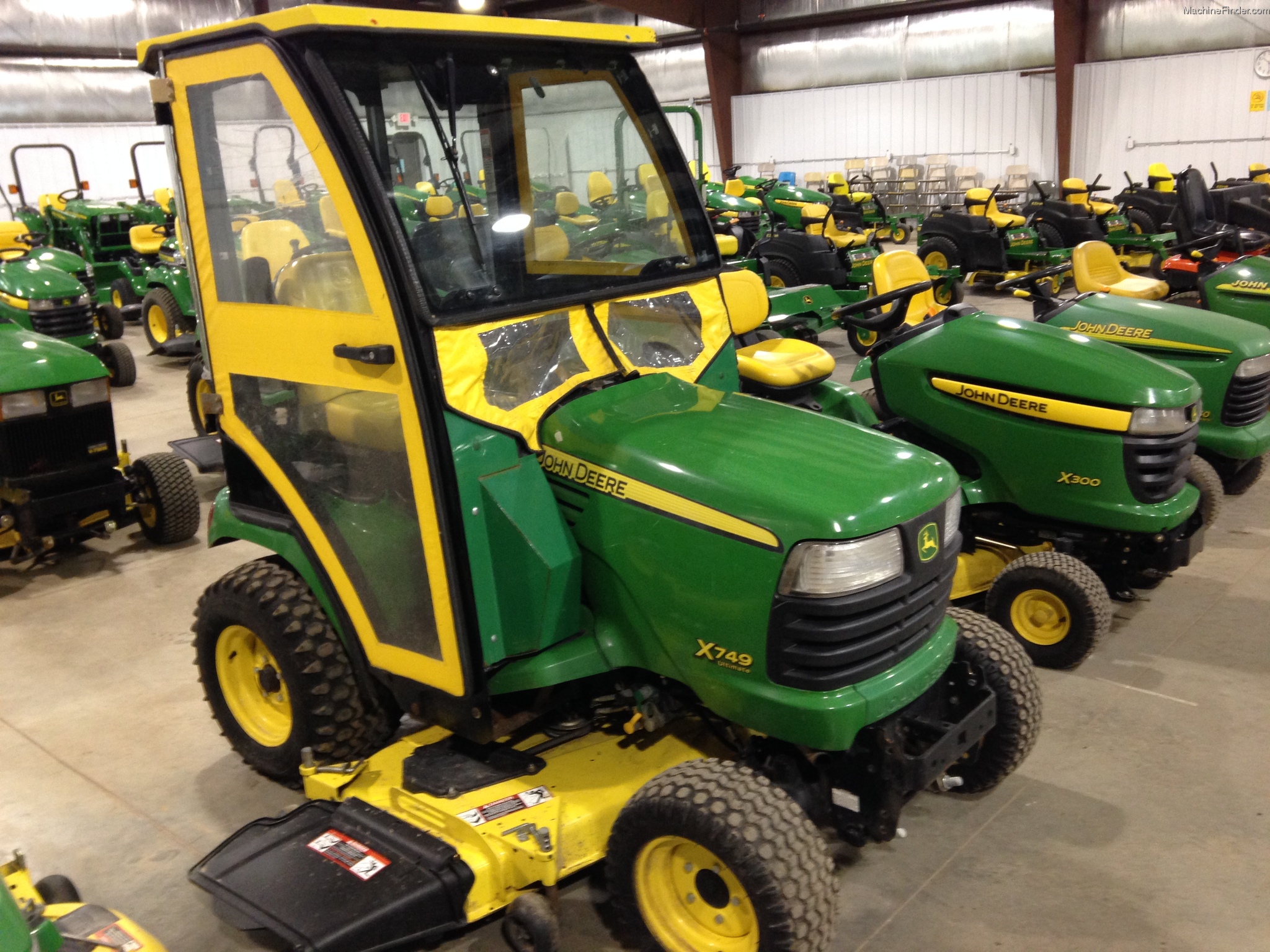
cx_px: 635
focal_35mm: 33
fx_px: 1211
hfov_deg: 55.4
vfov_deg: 42.9
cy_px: 476
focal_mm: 4.12
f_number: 2.4
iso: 160
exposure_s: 1/20
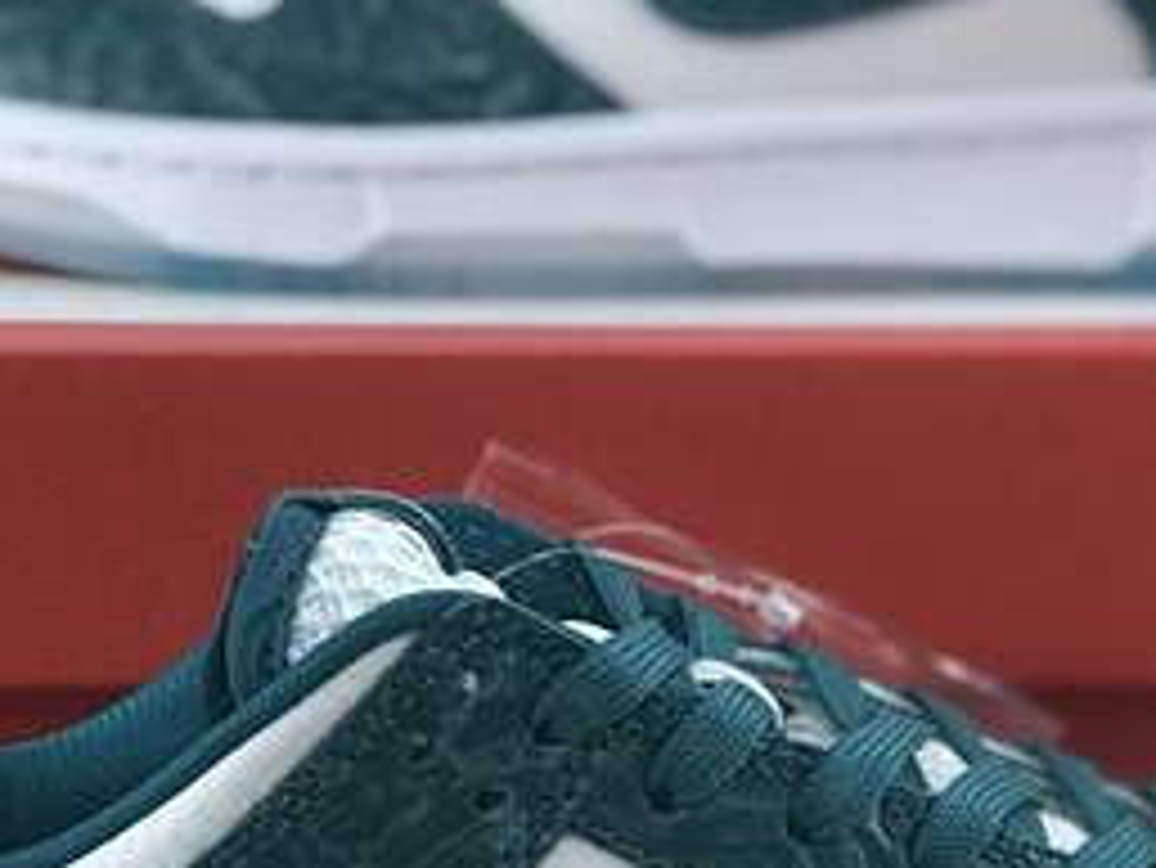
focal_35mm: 164
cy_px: 564
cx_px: 724
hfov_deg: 12.0
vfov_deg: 9.1
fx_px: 5479
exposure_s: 1/50
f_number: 2.8
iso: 125
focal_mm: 6.6
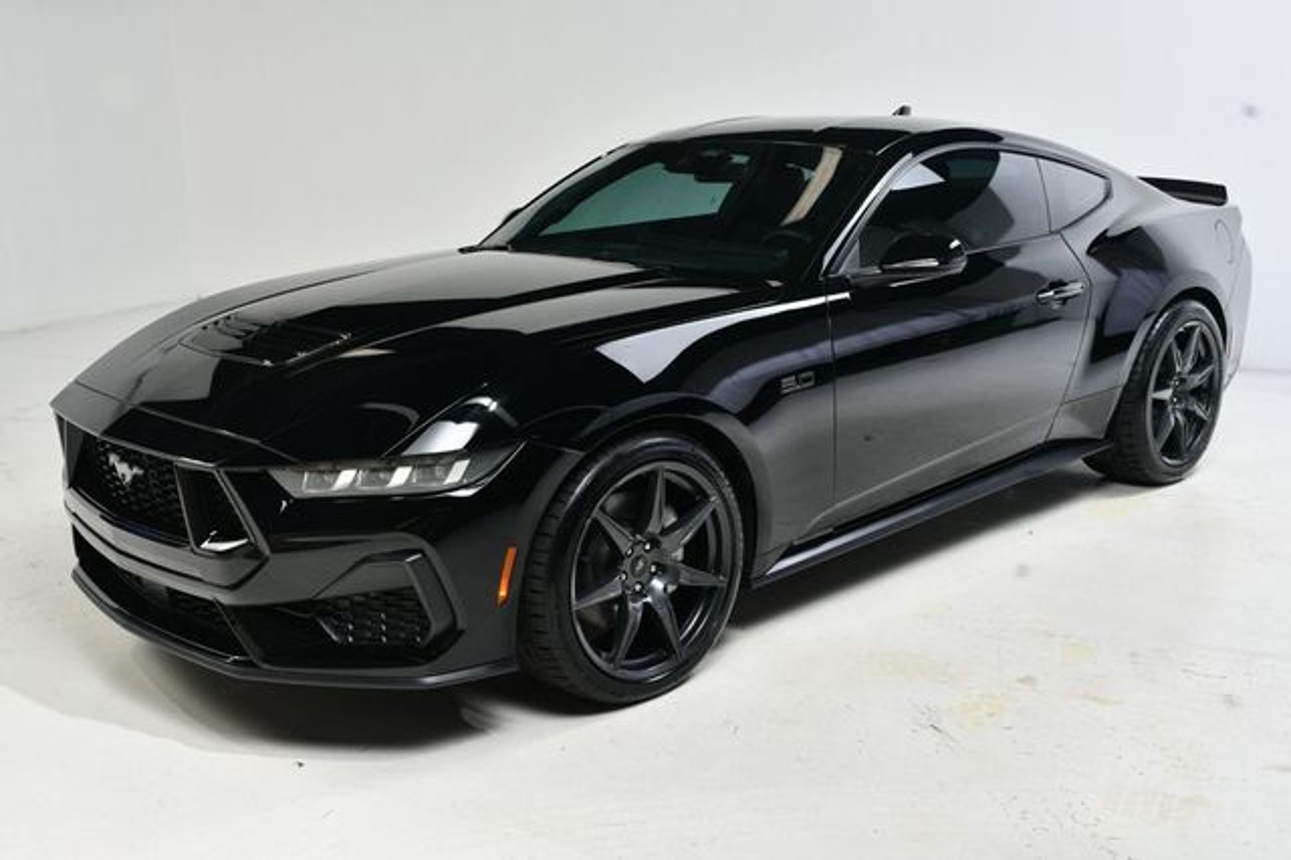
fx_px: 1290
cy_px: 430
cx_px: 646
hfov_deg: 53.2
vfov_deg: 36.8
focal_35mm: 36
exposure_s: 1/160
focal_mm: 24
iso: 100
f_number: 10
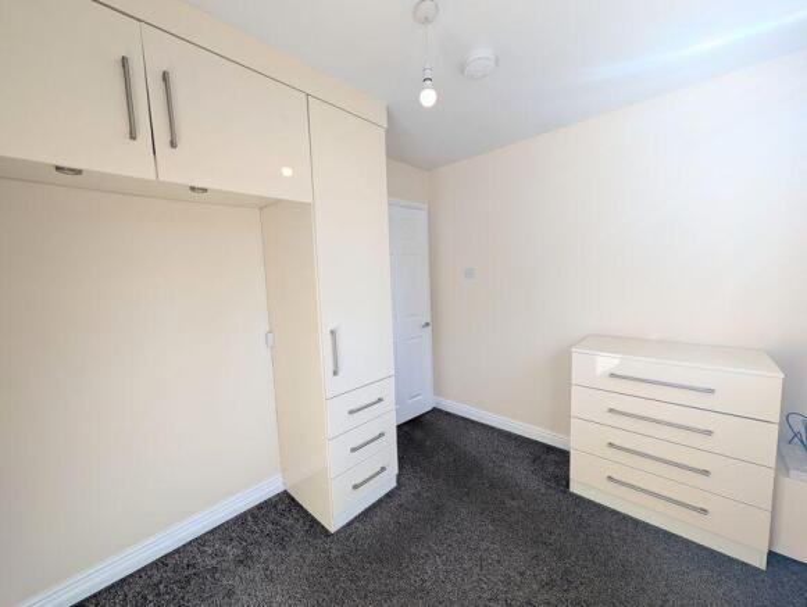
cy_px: 304
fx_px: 280
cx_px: 404
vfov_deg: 94.6
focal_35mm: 12
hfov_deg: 110.5
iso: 45
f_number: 1.7
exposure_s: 1/239
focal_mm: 2.02
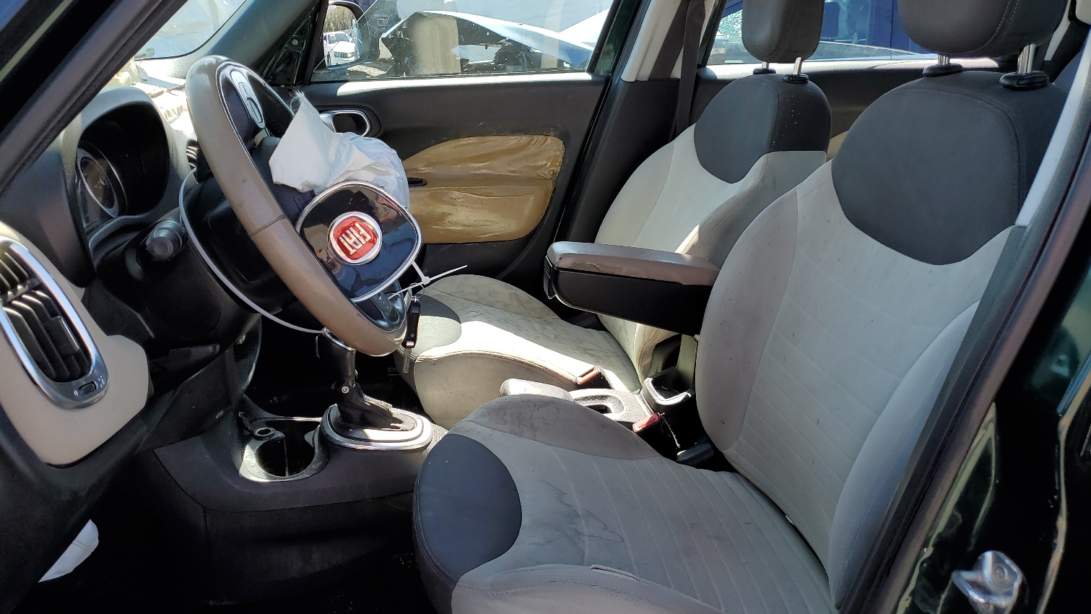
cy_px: 280
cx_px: 515
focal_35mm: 30
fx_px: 868
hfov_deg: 64.3
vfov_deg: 38.9
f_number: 1.5
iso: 50
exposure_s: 1/833
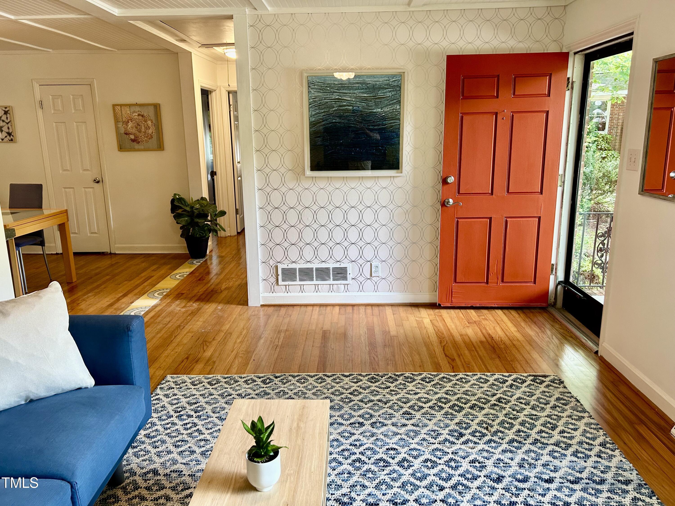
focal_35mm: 26
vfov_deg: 53.1
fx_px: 507
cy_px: 253
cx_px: 338
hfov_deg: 67.3
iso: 125
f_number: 1.5
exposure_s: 1/120
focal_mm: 5.7
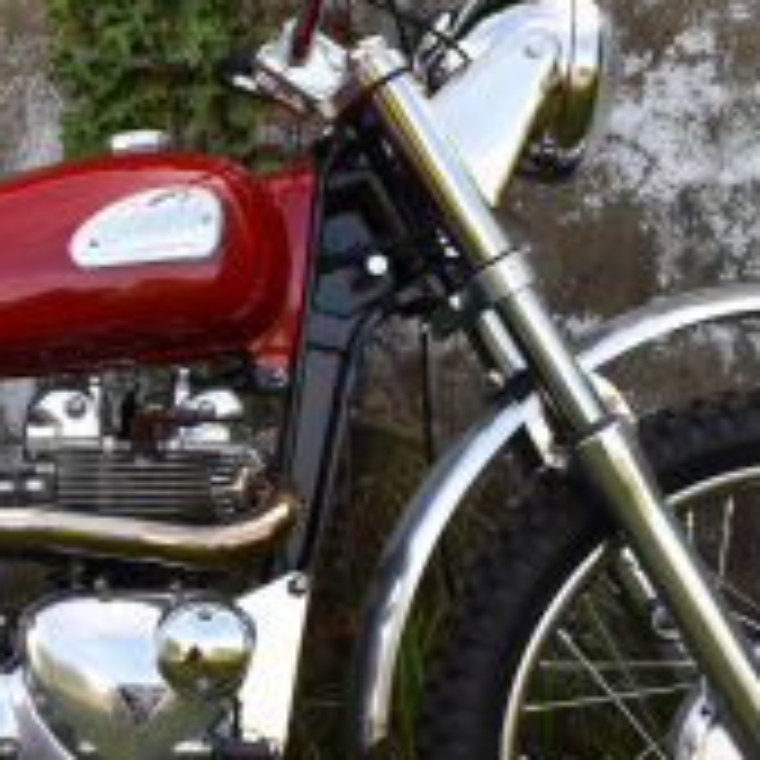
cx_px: 36
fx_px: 2012
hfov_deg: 20.8
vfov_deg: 21.3
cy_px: 524
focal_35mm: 81
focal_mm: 18
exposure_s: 1/250
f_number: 5.6
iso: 250
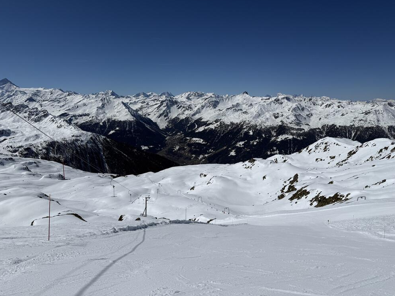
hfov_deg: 69.4
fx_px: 285
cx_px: 195
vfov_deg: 54.9
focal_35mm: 25
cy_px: 142
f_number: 1.78
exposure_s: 1/22727
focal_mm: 6.76
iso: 64
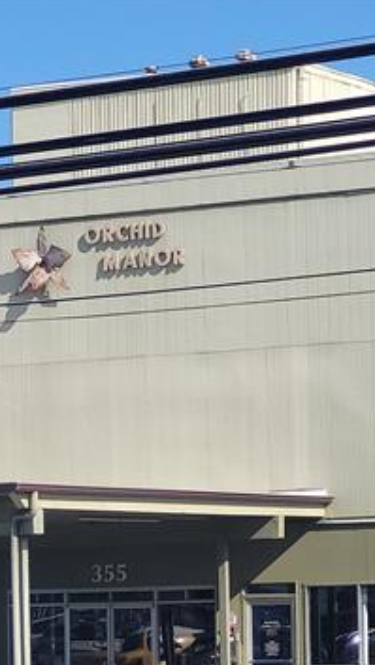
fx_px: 2647
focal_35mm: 150
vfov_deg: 14.3
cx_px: 34
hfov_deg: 8.1
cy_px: 443
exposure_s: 1/1027
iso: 25
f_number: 2.4
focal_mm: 7.12
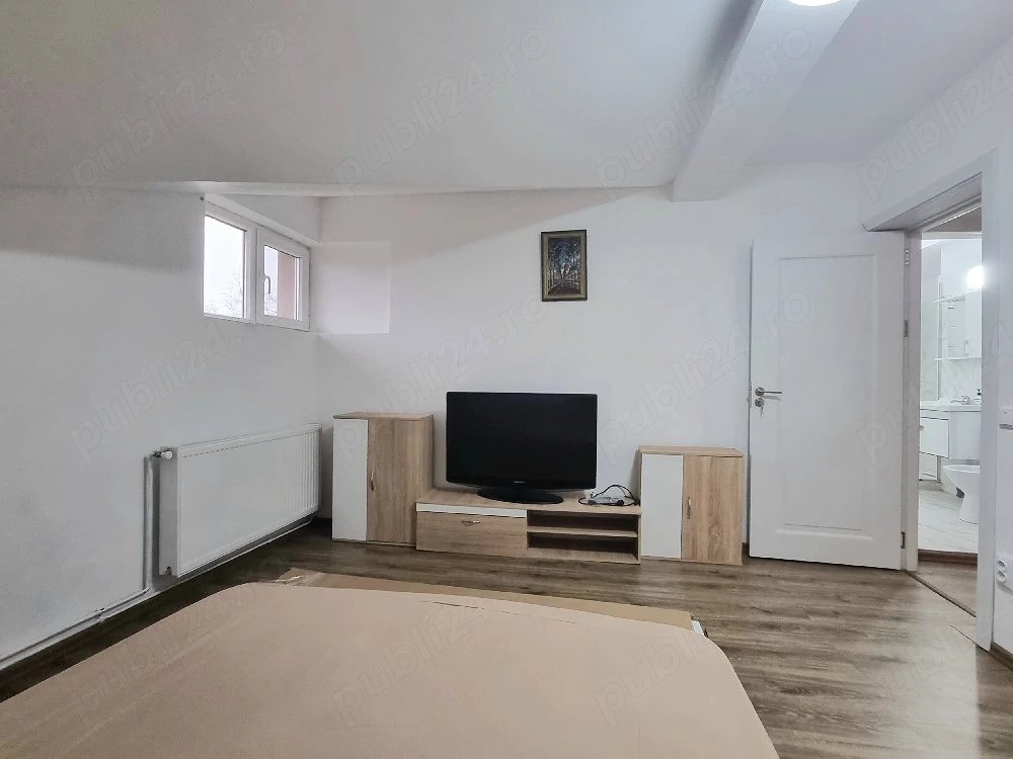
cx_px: 506
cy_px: 380
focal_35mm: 13
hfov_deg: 106.2
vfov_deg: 89.9
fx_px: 380
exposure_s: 1/33
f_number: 2.2
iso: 320
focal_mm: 2.2
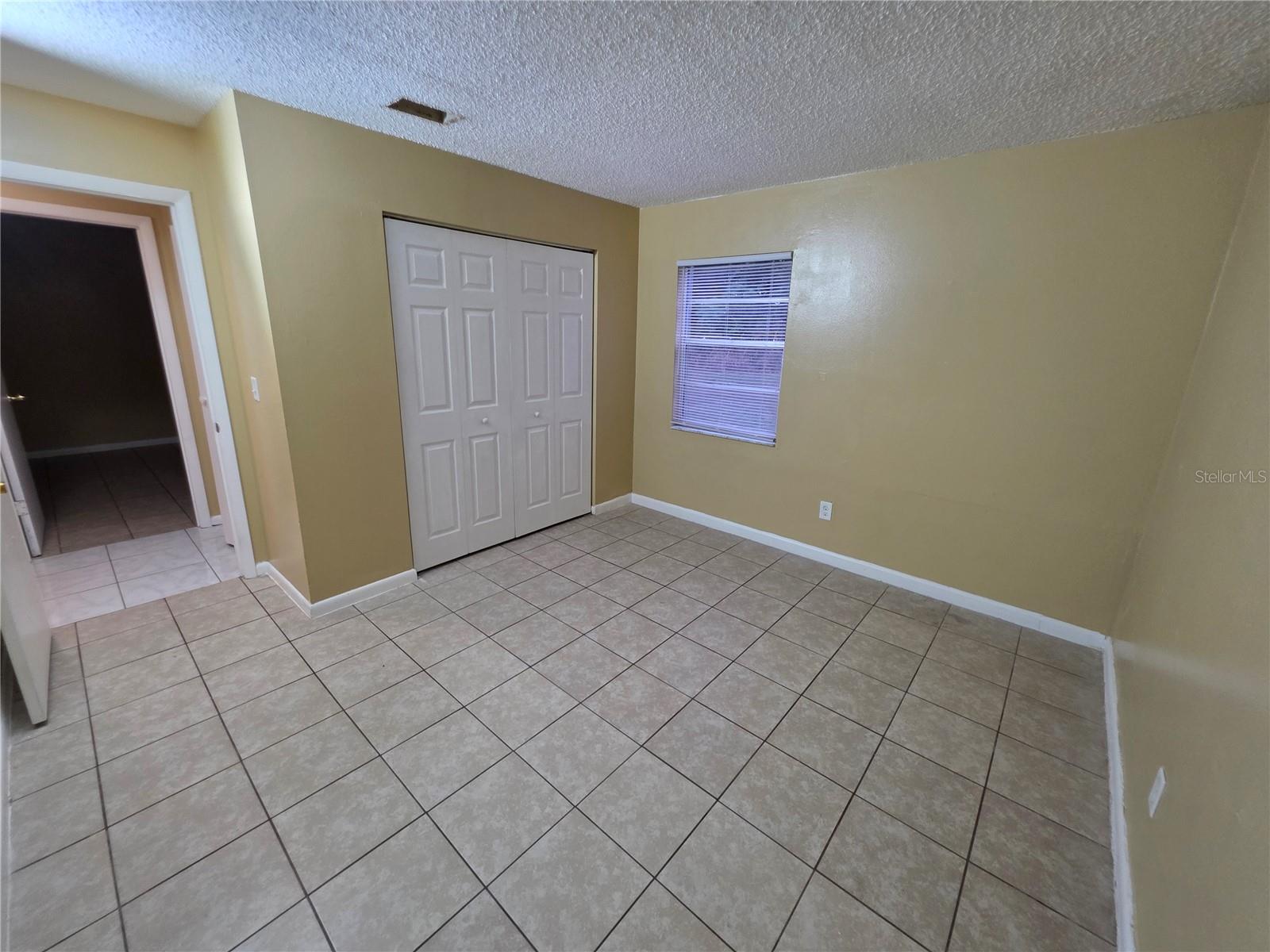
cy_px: 476
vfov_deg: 89.9
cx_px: 635
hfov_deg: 106.2
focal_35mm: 13
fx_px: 477
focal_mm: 2.2
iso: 250
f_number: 1.9
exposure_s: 1/56.1
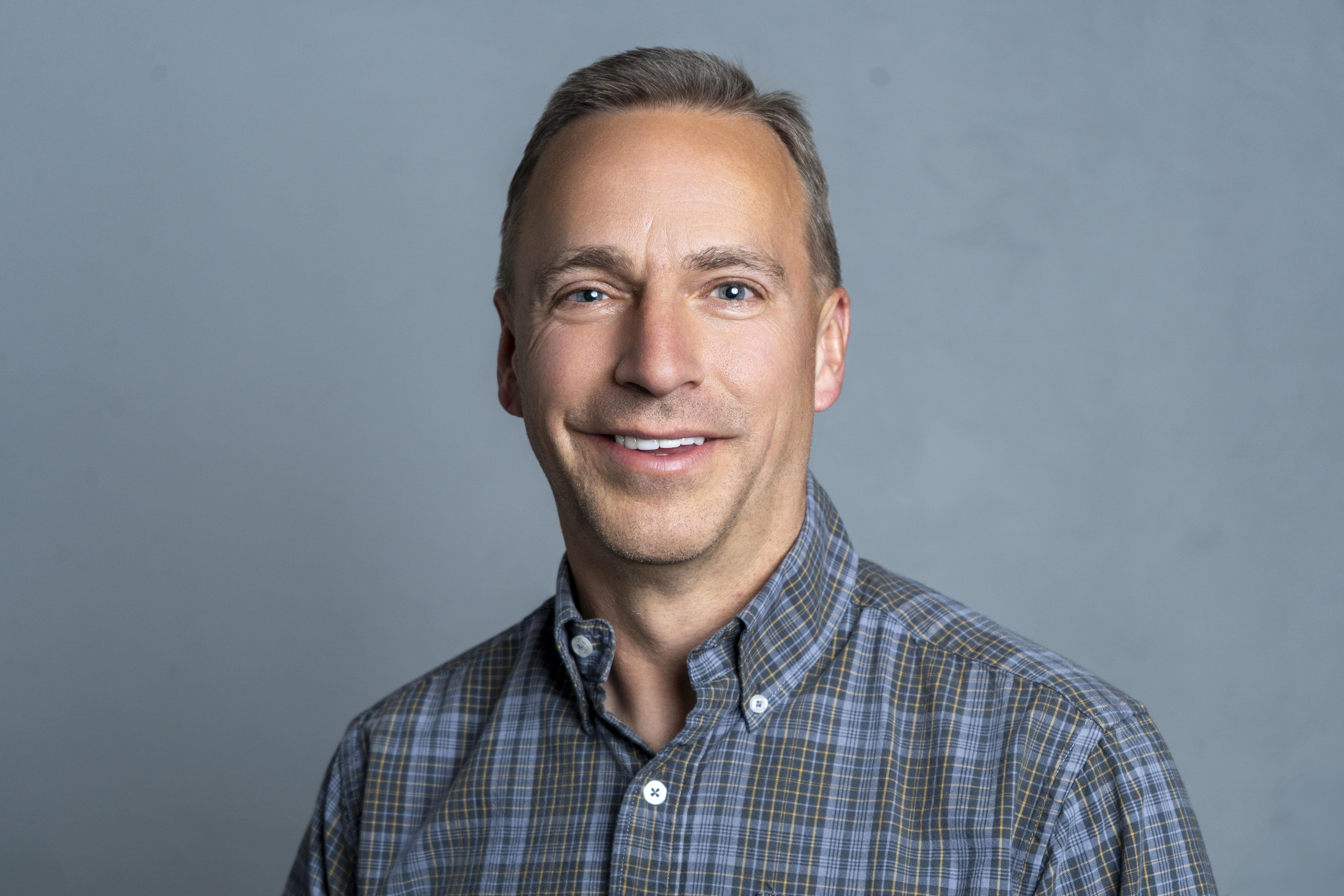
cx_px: 672
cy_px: 448
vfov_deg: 19.5
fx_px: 2613
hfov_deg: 28.8
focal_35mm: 70
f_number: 5.6
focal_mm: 70
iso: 200
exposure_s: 1/200
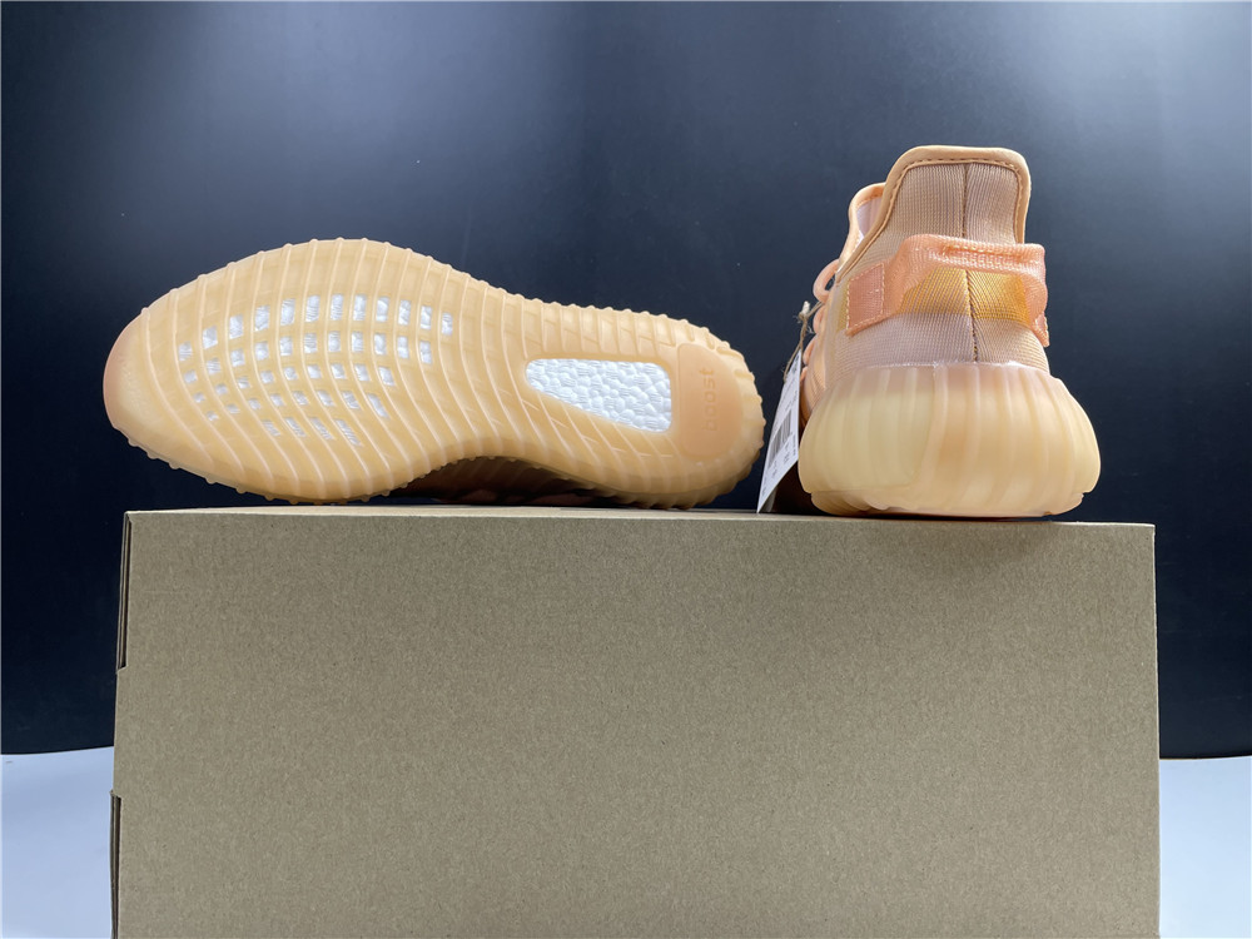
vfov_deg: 53.1
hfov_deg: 67.3
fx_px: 940
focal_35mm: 26
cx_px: 626
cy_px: 470
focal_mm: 4.2
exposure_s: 1/100
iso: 64
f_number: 1.6
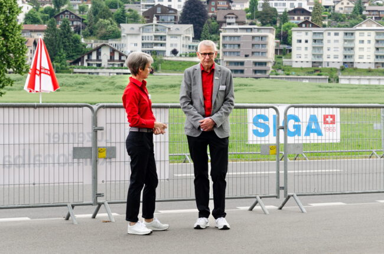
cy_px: 127
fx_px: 670
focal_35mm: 63
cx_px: 192
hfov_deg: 32.0
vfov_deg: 21.5
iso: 100
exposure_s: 1/100
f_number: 5
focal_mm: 42
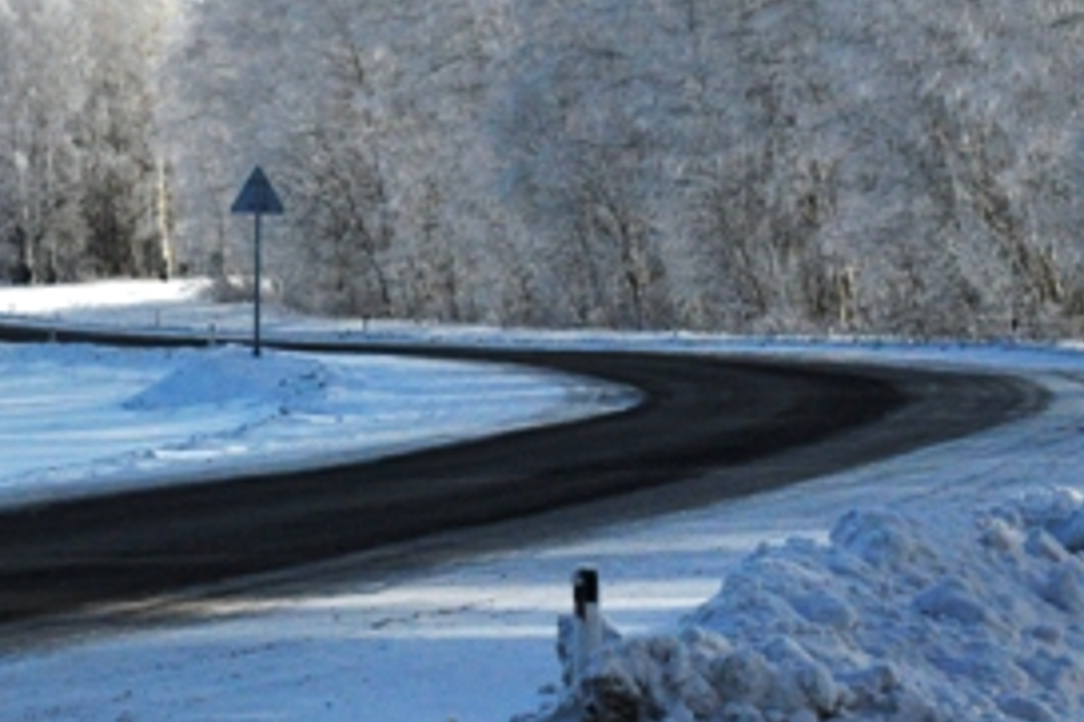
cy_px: 34
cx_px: 8
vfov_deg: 5.9
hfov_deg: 8.8
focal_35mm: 233
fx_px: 7011
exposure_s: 1/3200
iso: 1600
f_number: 14
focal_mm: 66
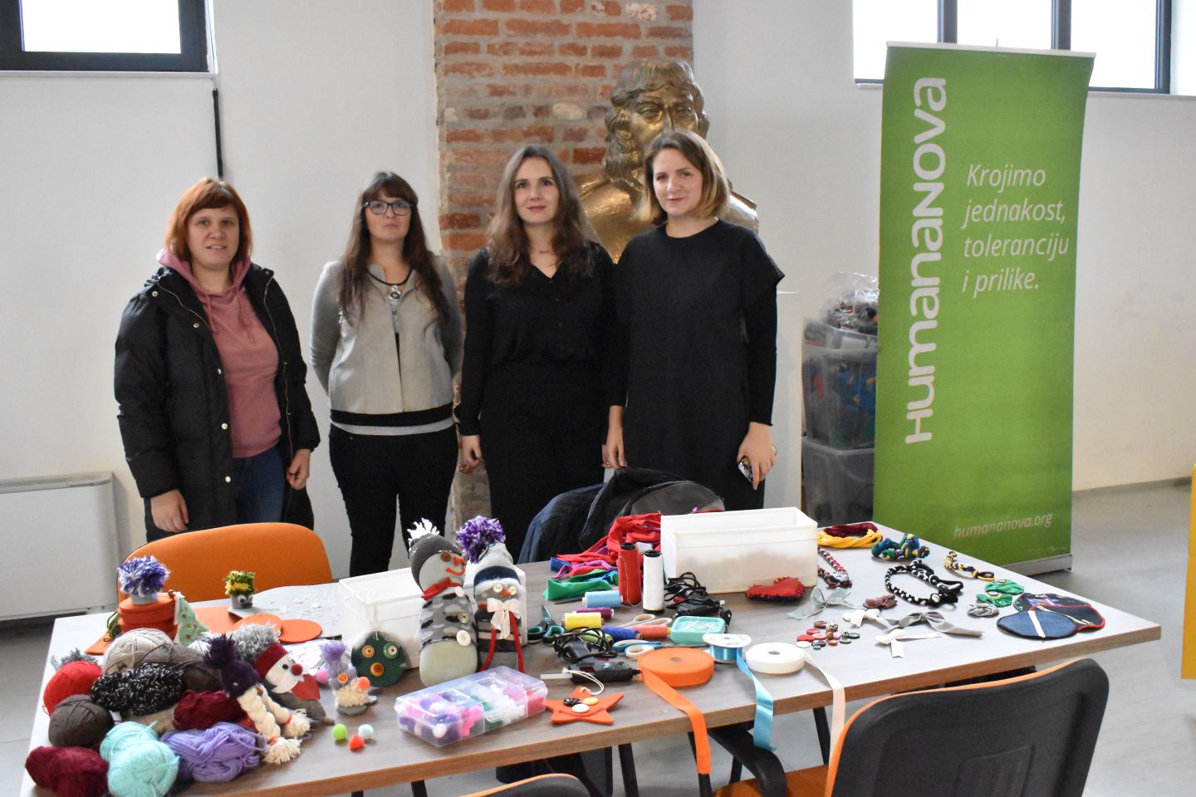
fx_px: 1196
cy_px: 398
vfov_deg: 36.9
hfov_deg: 53.1
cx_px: 598
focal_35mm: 36
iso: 10000
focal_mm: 24
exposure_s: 1/320
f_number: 5.6
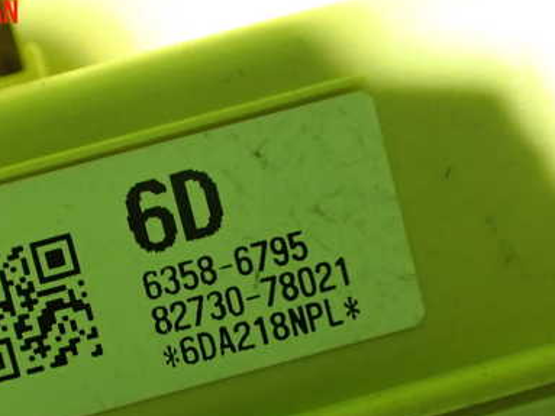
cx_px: 190
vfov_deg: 30.3
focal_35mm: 47
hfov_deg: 40.0
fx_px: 753
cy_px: 322
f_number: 2.3
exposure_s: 1/30
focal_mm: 5.4
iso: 1000
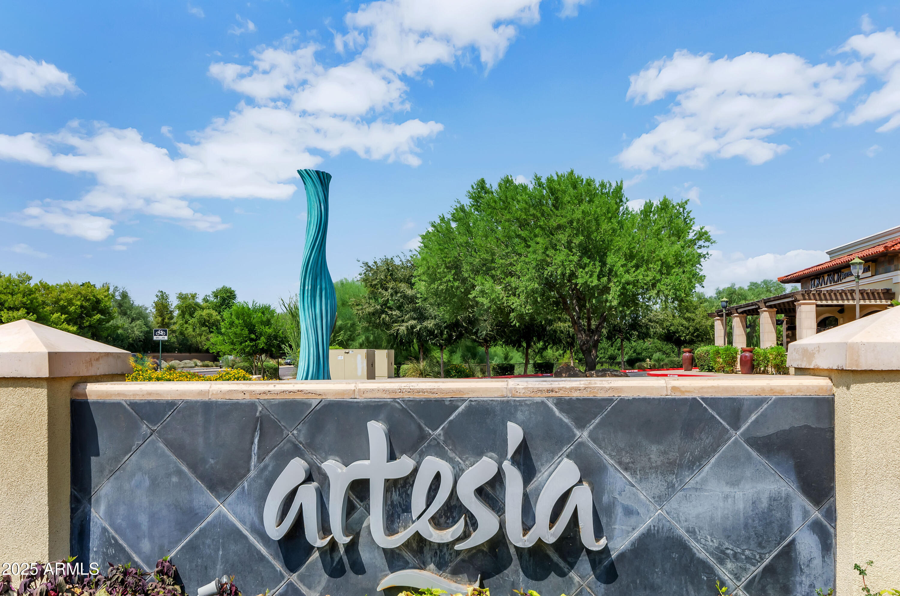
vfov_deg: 43.4
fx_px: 748
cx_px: 450
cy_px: 298
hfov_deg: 62.0
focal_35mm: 30
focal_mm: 20
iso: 400
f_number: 11
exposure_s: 1/500
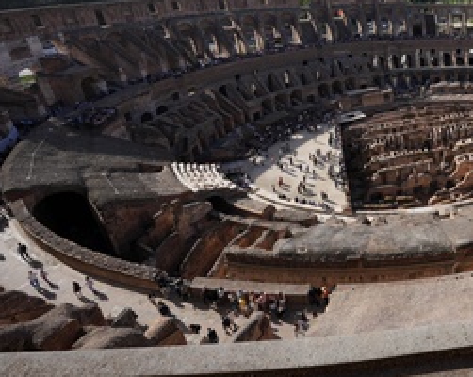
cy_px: 84
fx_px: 321
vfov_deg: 57.0
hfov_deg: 59.2
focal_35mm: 23
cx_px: 445
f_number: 6.3
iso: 125
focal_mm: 12
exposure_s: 1/400
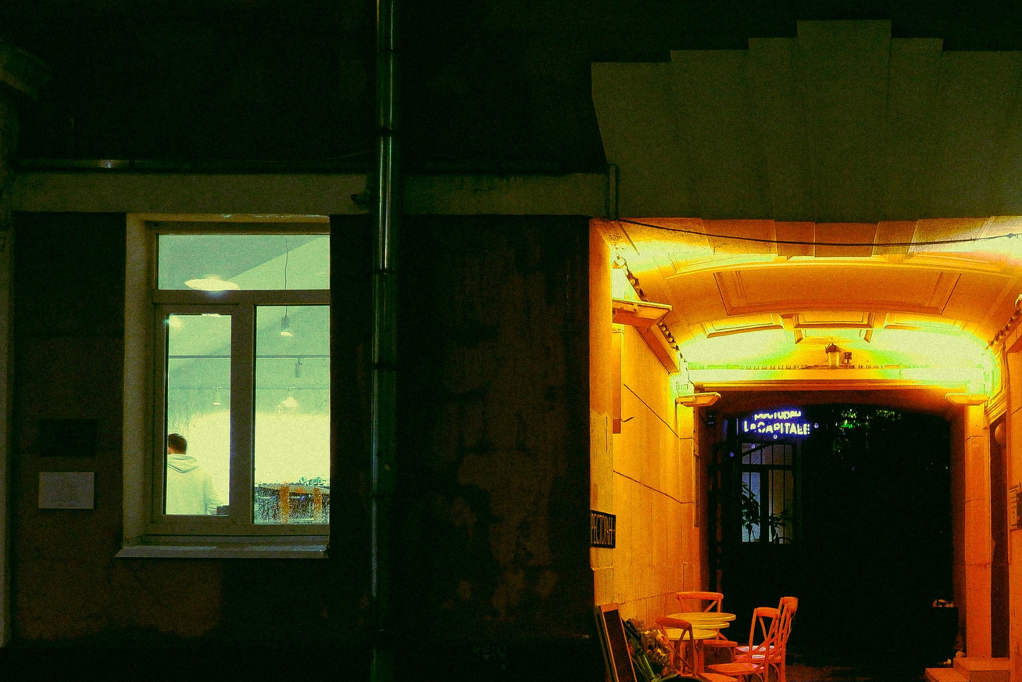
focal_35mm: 45
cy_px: 504
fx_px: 1277
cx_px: 817
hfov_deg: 41.7
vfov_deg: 29.4
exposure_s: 1/35
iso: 1250
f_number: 3.5
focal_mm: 15
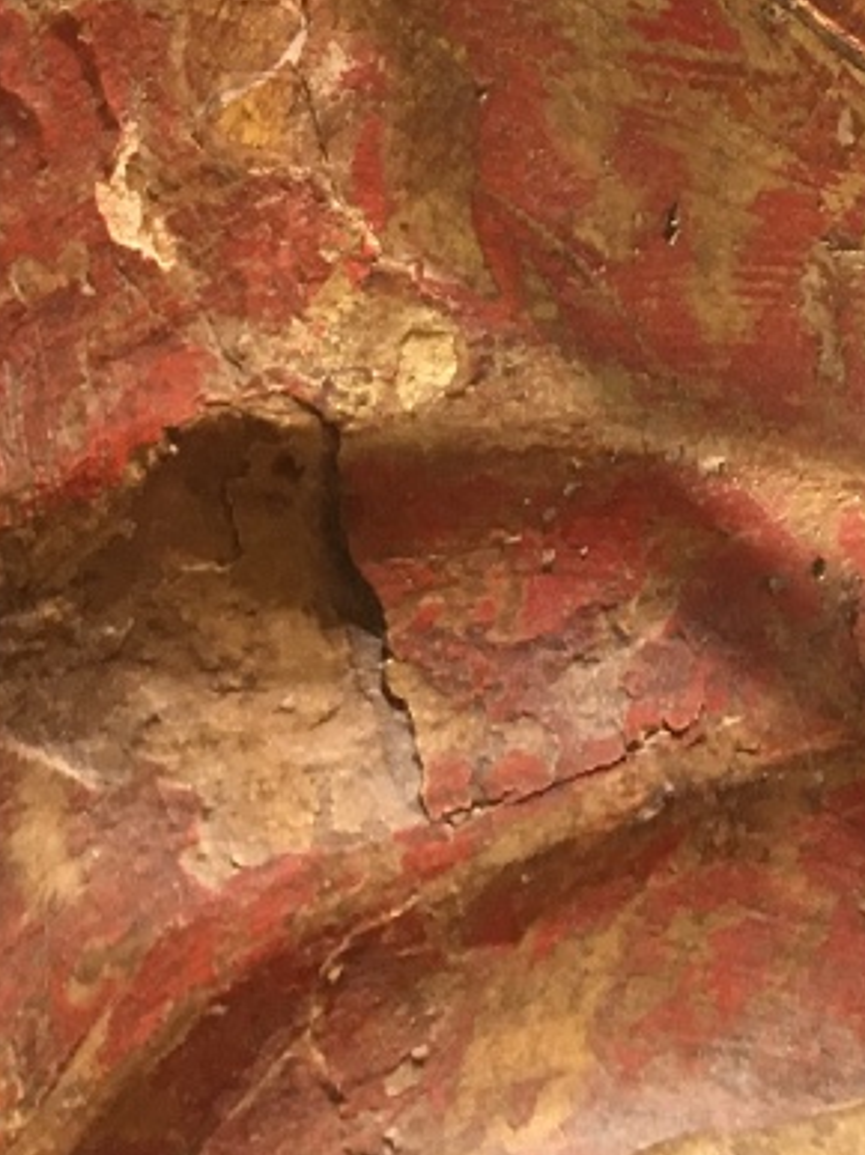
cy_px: -251
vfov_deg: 20.3
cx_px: 916
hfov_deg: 16.0
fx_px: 3000
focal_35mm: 90
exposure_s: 1/17
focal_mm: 4.15
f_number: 2.2
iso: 80
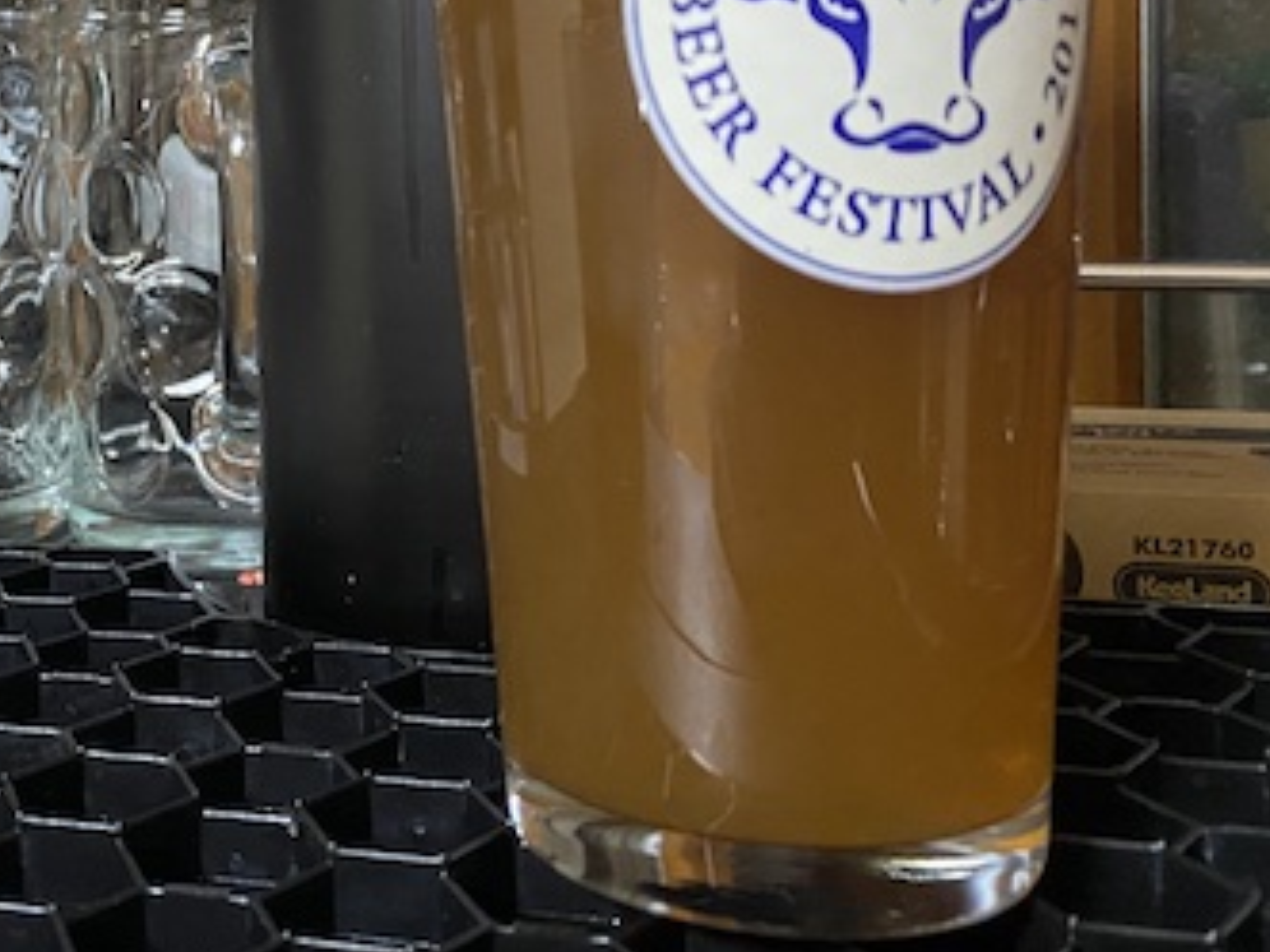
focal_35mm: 47
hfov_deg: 38.1
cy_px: 176
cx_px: 168
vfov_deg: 30.1
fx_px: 1724
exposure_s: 1/30
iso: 800
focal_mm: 4.25
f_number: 1.8
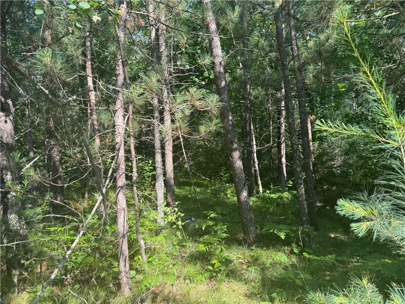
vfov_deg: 56.8
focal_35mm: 24
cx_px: 202
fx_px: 281
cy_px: 152
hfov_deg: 71.6
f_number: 1.78
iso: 80
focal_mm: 6.76
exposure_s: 1/582
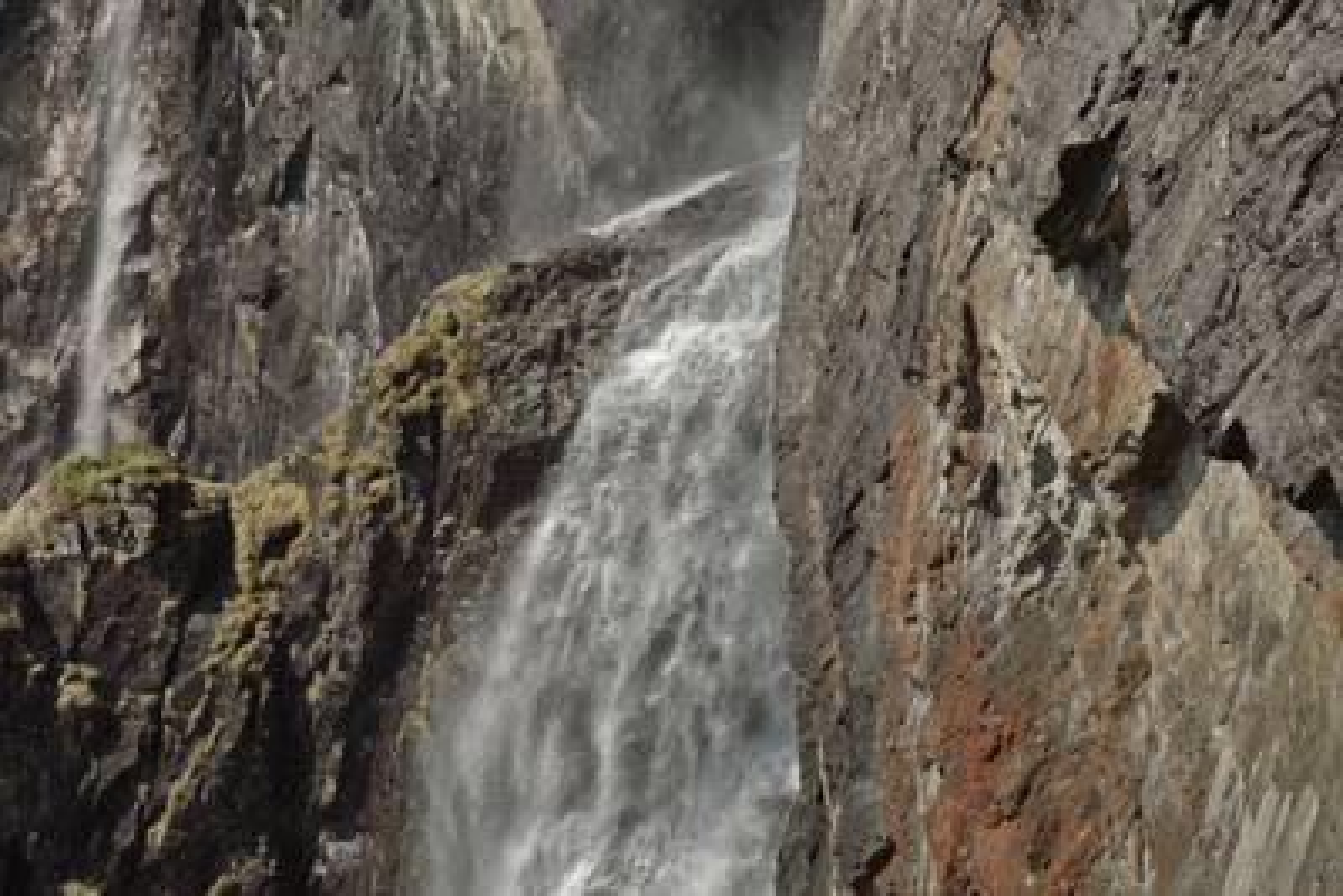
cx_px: 672
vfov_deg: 11.4
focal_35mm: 120
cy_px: 448
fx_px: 4478
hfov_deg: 17.1
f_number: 10
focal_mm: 120
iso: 100
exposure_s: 1/250
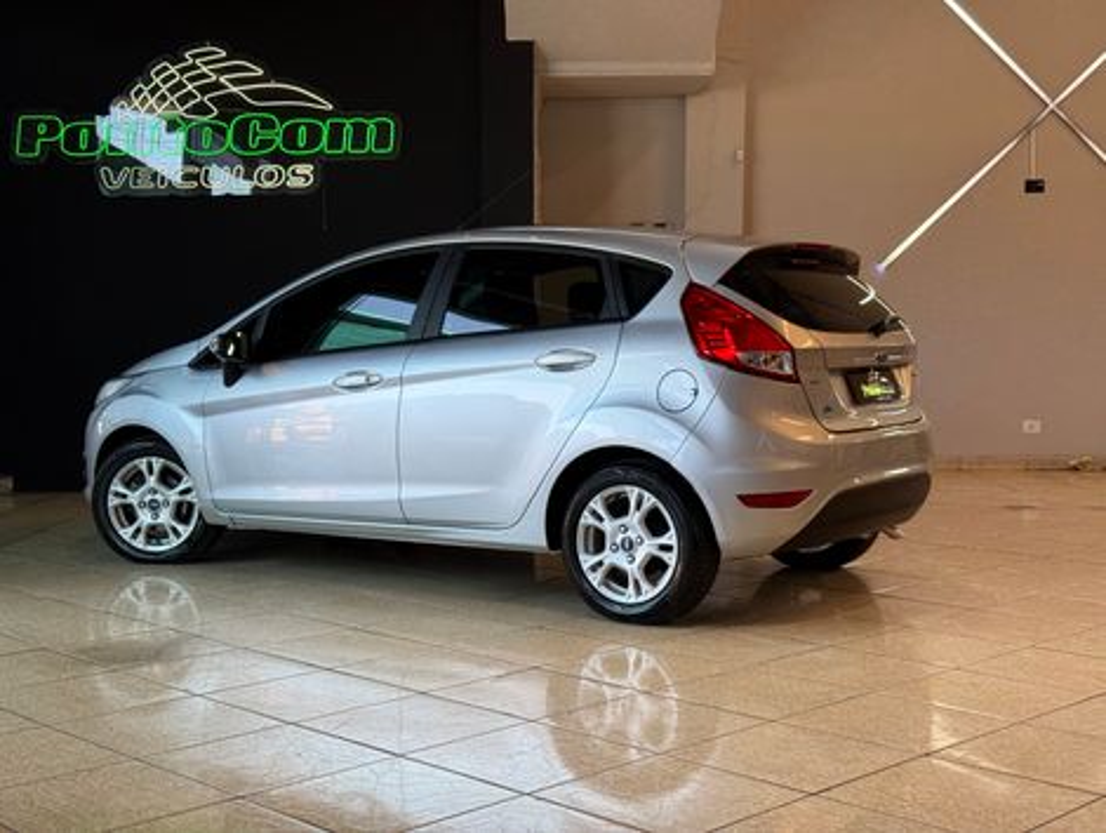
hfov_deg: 39.6
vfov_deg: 30.3
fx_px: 1536
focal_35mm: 48
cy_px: 416
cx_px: 553
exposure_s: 1/120
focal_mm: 6.76
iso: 64
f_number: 1.78
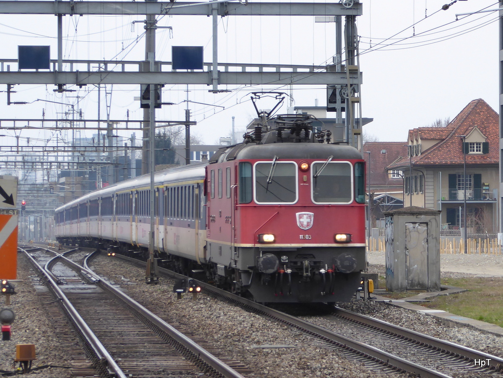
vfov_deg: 8.4
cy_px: 189
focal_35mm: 177
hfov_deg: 11.2
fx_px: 2574
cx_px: 252
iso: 80
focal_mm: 28.7
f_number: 5.5
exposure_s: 1/80
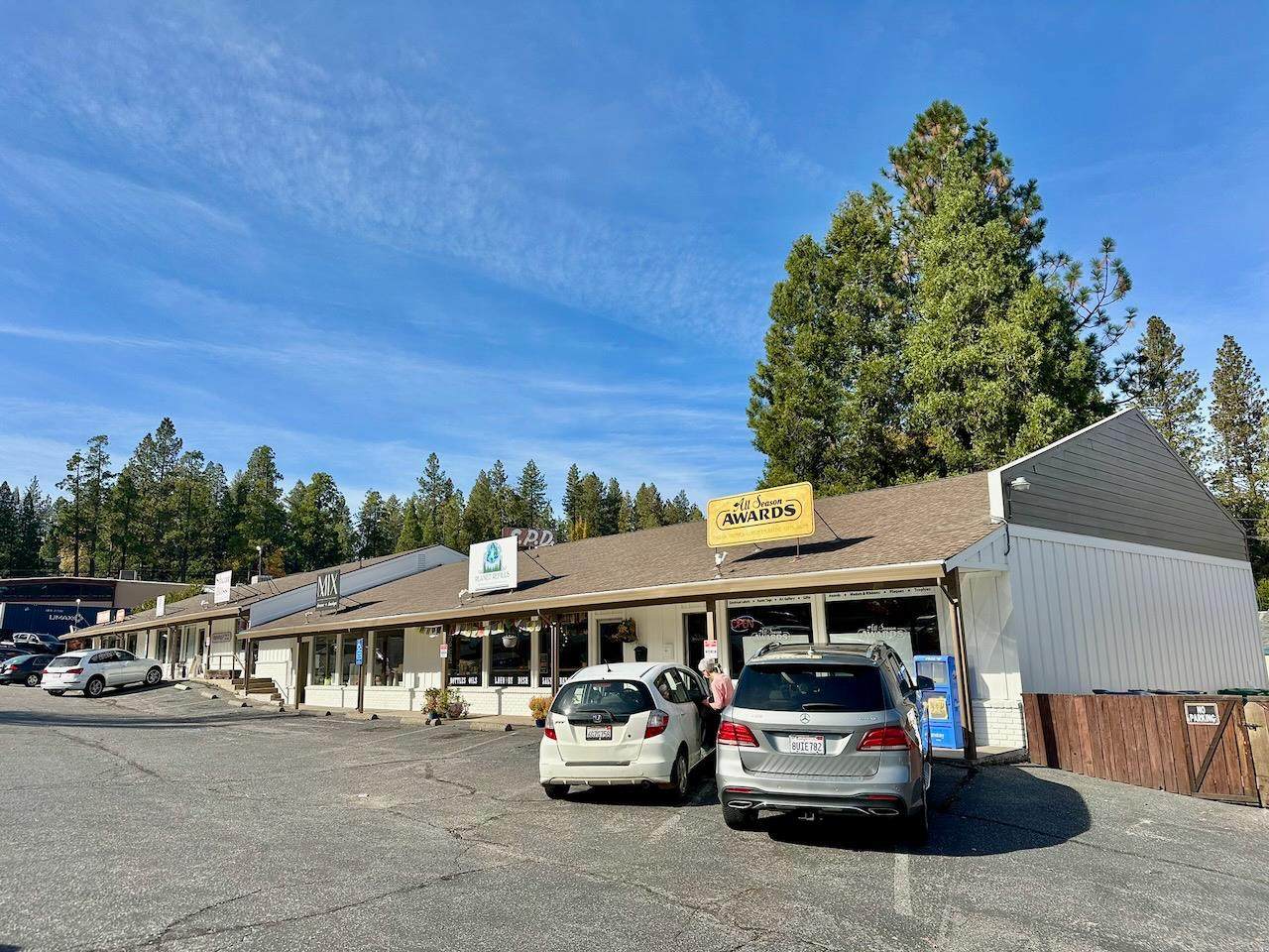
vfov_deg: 56.8
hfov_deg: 71.6
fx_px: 880
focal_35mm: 24
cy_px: 476
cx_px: 634
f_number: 1.78
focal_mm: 6.86
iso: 80
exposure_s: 1/4348
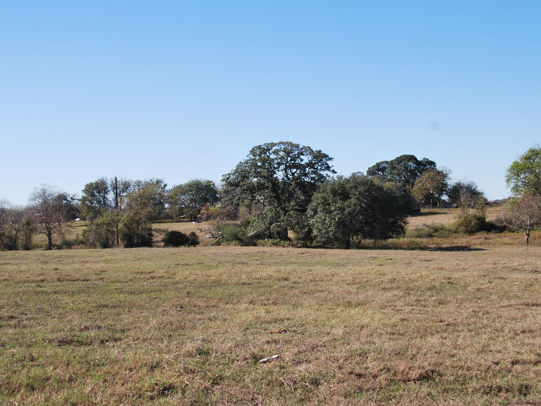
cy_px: 203
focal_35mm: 52
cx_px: 294
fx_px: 813
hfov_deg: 36.8
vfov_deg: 28.0
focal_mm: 32
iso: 100
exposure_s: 1/250
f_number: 8
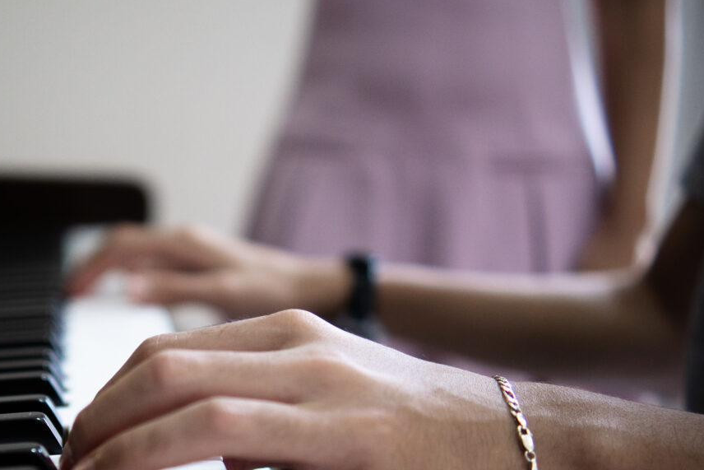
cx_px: 134
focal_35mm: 62
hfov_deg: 31.5
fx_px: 1211
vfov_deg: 21.8
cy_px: 351
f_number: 1.4
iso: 200
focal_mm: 23
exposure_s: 1/320
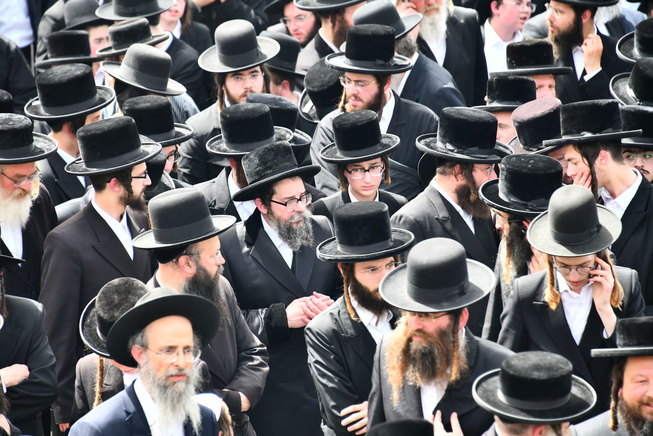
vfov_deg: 4.6
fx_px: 5441
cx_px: 326
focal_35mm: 300
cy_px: 218
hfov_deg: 6.9
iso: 250
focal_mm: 300
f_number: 7.1
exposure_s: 1/125
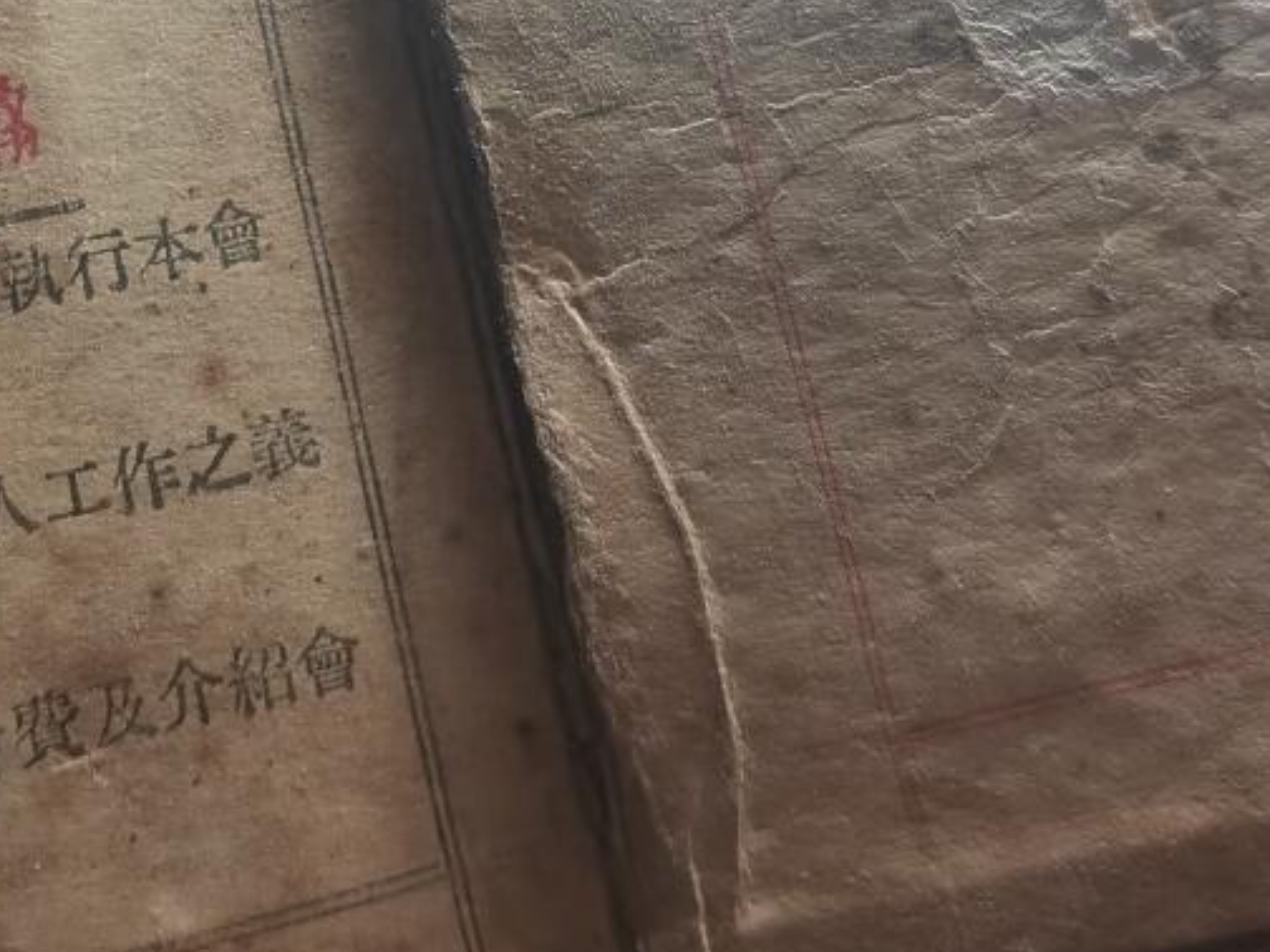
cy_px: -146
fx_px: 2752
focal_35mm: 75
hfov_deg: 25.8
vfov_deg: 18.7
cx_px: 360
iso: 80
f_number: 1.9
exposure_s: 1/100
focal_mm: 4.94
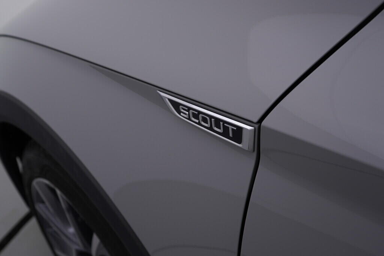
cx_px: 192
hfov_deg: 53.1
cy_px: 128
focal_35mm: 36
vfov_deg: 36.9
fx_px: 384
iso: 125
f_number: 4.5
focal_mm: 24
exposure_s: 1/100
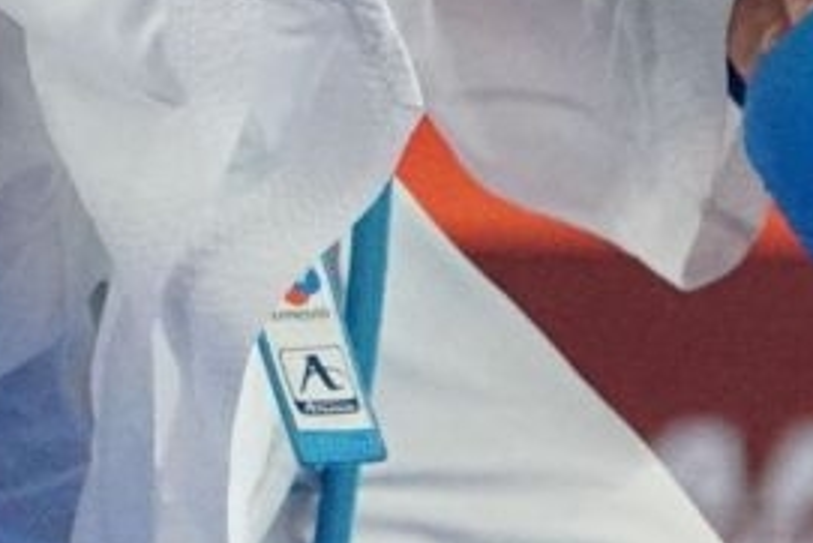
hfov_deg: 1.4
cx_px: -801
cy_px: -1122
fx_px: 33756
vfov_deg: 0.9
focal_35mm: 1494
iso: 3200
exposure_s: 1/2000
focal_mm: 150
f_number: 3.2
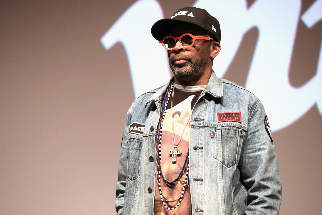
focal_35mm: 210
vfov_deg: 6.5
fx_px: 1878
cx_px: 161
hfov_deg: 9.8
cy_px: 108
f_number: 4
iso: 3200
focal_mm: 140
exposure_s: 1/100
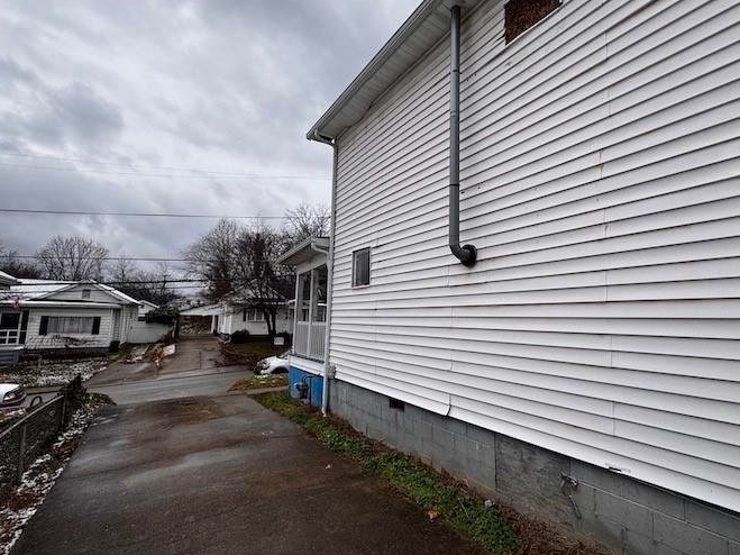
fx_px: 363
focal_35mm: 17
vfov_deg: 74.7
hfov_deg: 90.4
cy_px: 275
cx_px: 423
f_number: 2.2
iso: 50
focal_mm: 2.22
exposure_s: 1/849
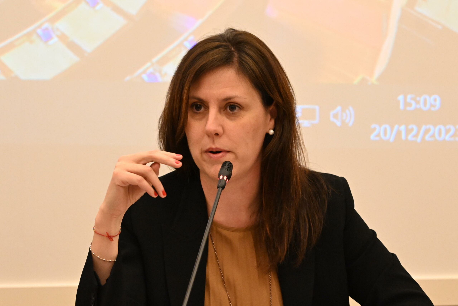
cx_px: 229
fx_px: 2290
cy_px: 153
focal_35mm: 180
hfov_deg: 11.4
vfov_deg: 7.6
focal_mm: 120
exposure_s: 1/320
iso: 3200
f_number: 4.5
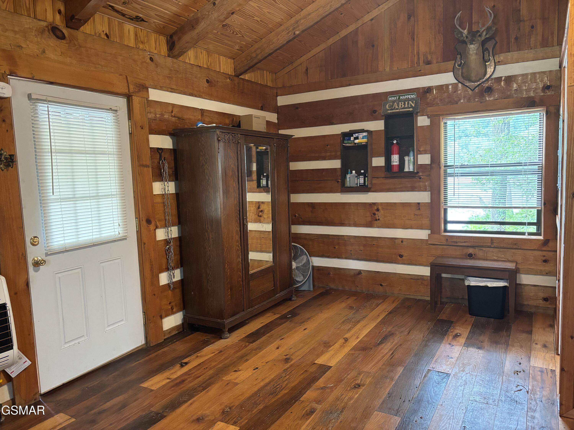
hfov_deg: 67.3
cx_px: 287
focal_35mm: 26
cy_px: 215
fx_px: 431
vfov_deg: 53.1
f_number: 1.6
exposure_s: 1/60
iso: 400
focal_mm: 5.96
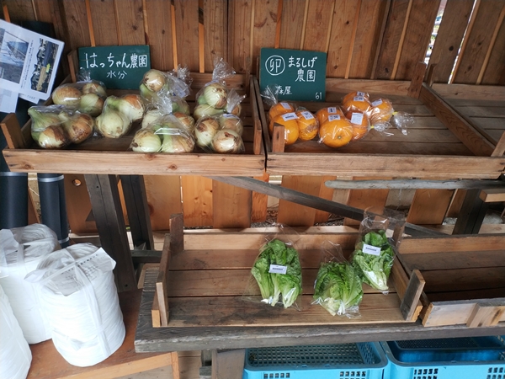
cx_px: 252
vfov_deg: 44.2
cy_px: 190
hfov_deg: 56.8
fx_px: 467
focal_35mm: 32
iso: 158
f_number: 2
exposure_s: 1/100
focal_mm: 4.5
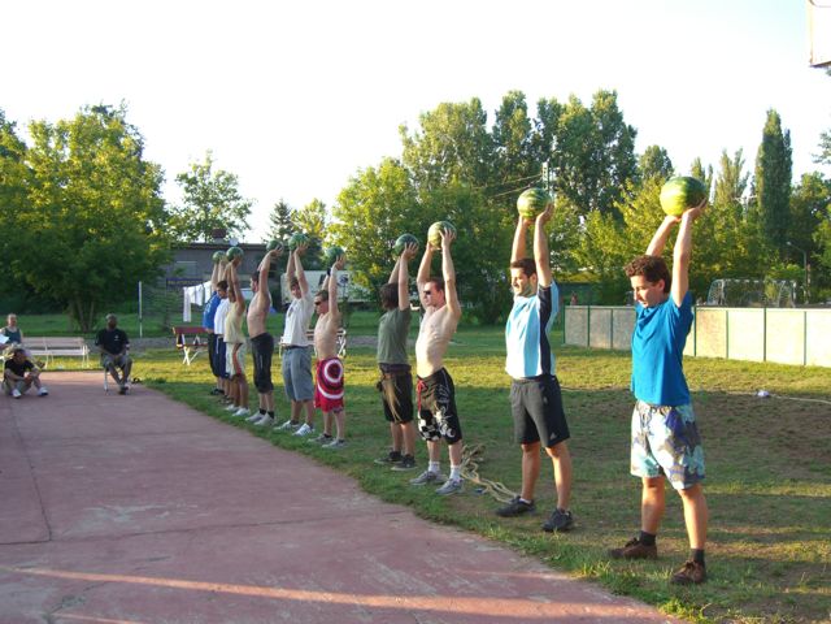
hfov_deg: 49.0
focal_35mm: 38
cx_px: 416
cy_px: 312
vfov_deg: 37.7
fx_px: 912
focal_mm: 7.9
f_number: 2.8
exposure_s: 1/160
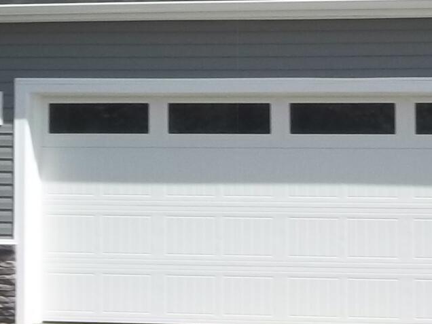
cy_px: -247
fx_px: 2883
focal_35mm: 231
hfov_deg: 8.4
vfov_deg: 6.3
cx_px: 583
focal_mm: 8.8
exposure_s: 1/125
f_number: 11.1
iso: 64
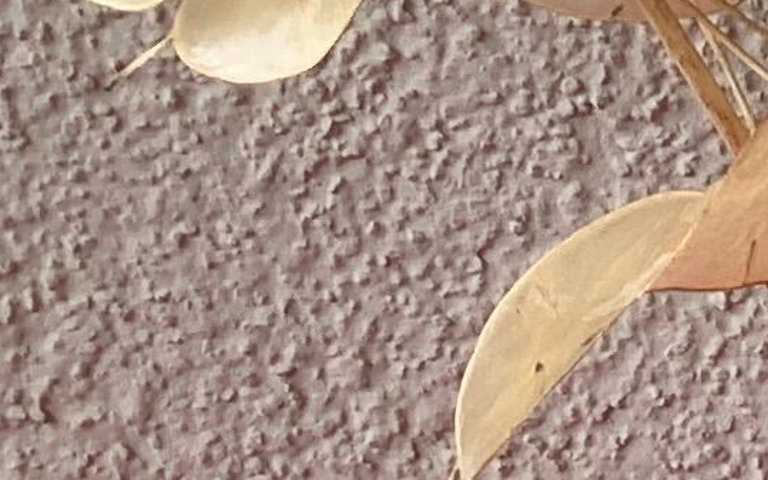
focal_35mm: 199
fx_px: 4166
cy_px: 678
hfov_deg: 8.9
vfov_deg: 6.5
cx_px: 2183
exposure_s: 1/120
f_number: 2.4
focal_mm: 3.3
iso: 25
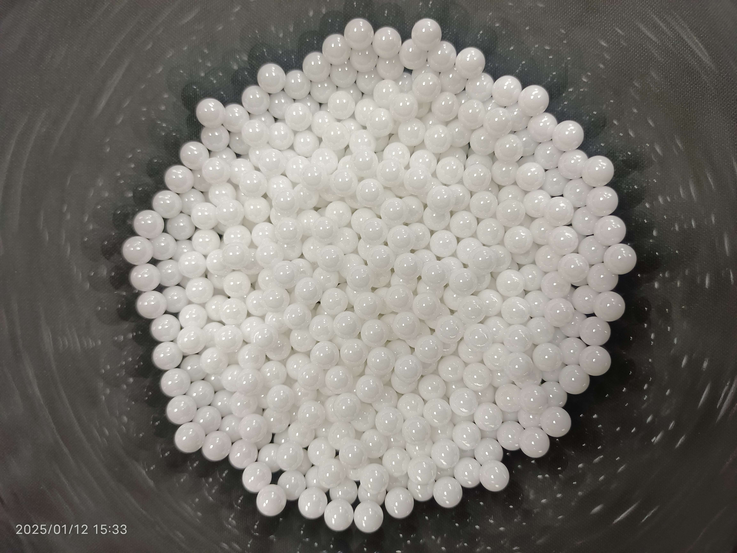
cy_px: 276
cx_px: 368
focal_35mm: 25
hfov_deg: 69.4
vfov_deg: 54.9
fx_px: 532
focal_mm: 4.71
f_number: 1.79
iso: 989
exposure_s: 1/33.3
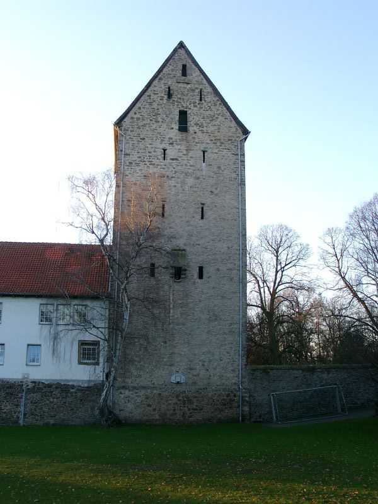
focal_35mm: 34
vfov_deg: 54.0
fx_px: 495
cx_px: 189
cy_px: 252
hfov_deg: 41.8
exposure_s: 1/72.2
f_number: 4
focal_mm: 7.13
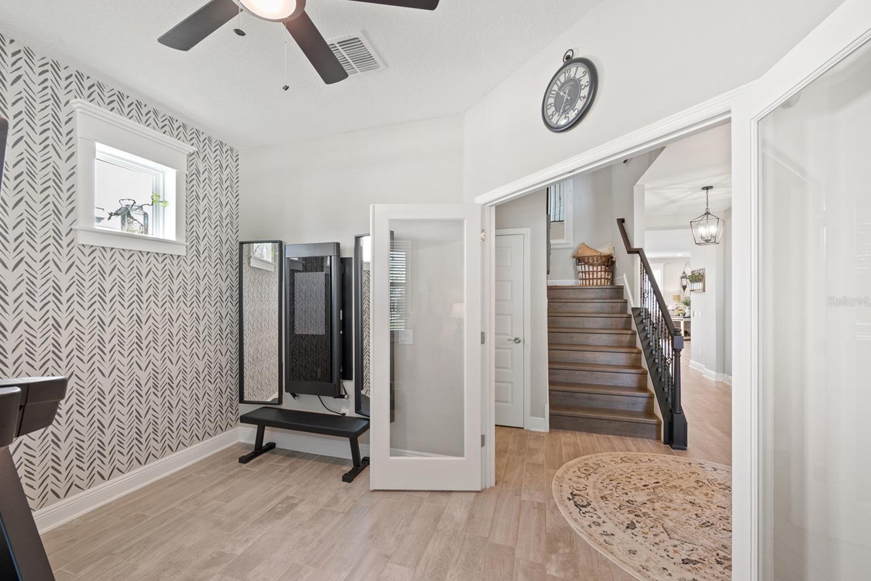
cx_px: 413
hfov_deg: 100.3
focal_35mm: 15
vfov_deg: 77.3
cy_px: 301
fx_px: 363
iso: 250
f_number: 7.1
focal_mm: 14
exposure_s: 1/2
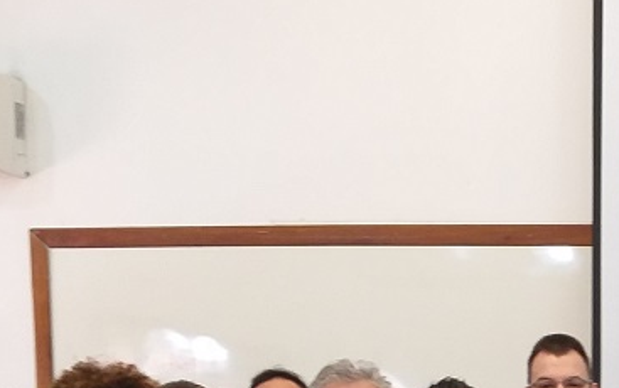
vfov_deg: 13.5
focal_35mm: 90
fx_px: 1519
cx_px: 791
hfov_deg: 21.0
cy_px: 629
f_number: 1.7
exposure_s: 1/60
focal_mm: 3.93
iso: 100
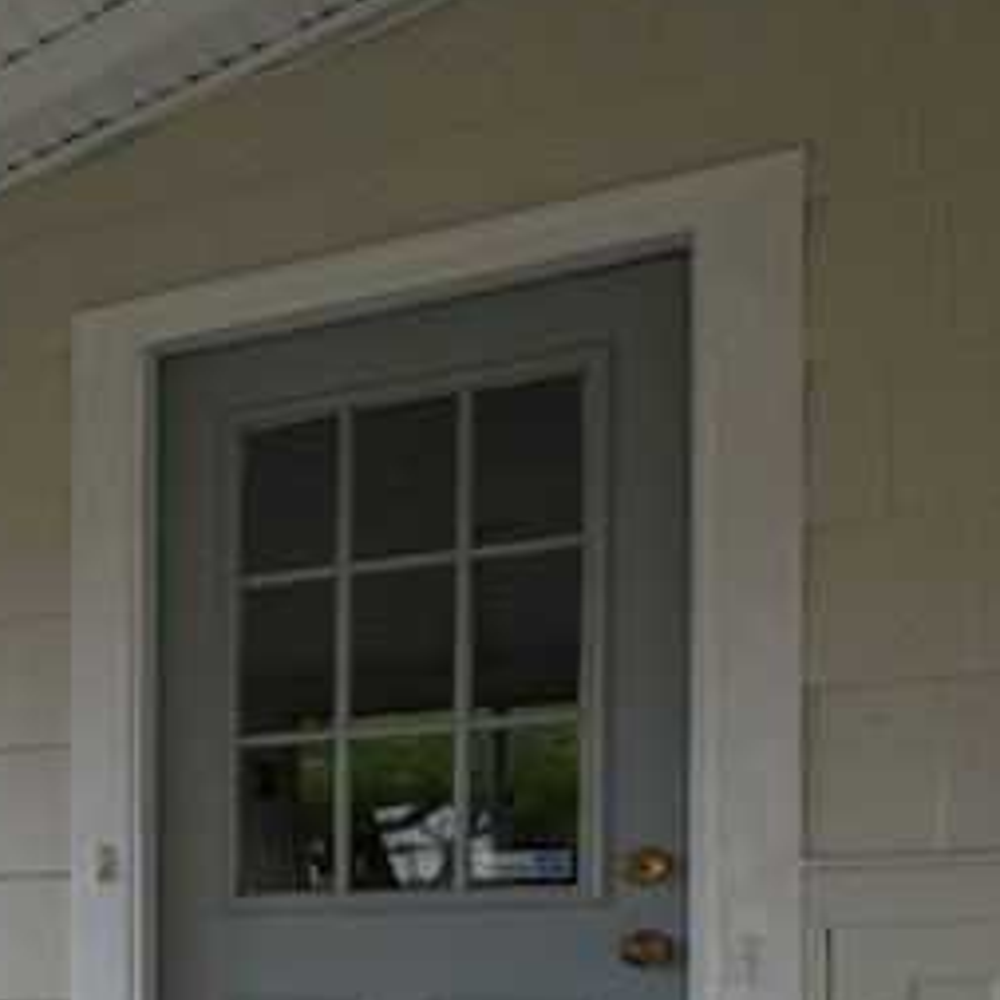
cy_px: 935
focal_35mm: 51
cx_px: -1006
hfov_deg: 19.2
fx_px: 1667
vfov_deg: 31.5
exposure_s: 1/160
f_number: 9
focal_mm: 14
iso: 200
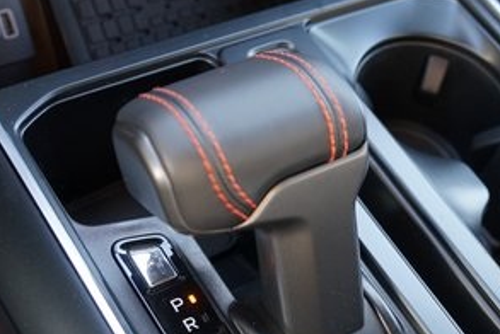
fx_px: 1001
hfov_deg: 27.9
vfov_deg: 18.8
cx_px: 338
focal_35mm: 72
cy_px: 250
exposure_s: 1/160
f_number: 4
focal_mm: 33
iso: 1250
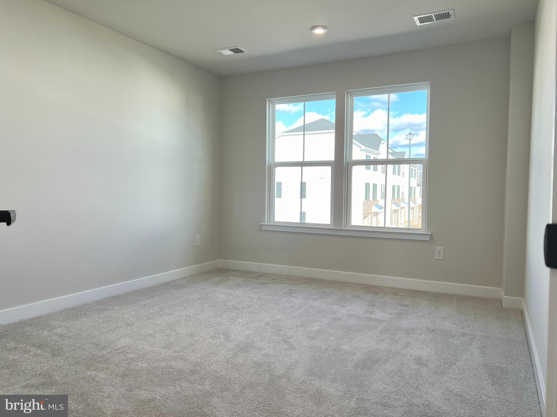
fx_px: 418
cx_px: 278
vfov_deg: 53.1
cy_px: 208
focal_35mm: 26
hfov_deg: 67.3
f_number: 1.5
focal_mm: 5.7
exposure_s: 1/279
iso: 40
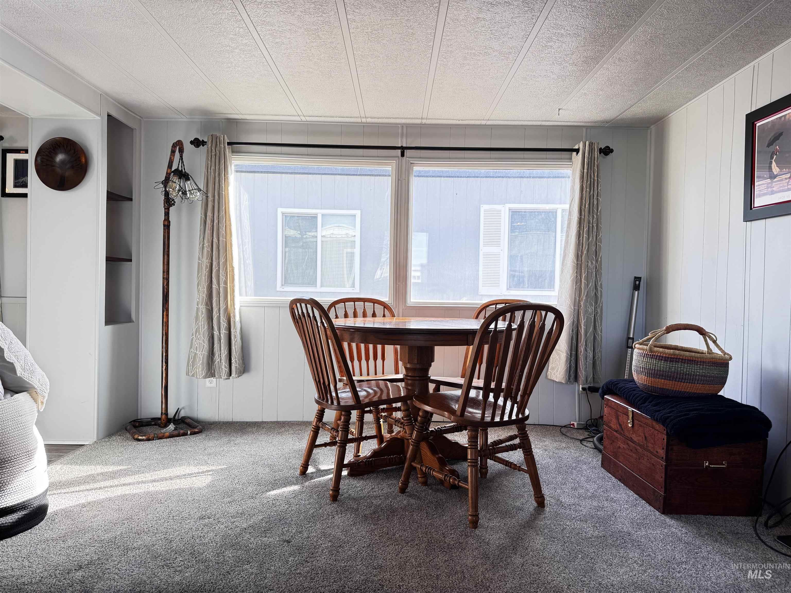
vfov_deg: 56.8
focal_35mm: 24
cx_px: 396
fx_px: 548
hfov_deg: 71.6
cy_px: 296
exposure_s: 1/132
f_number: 1.78
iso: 100
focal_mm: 6.76
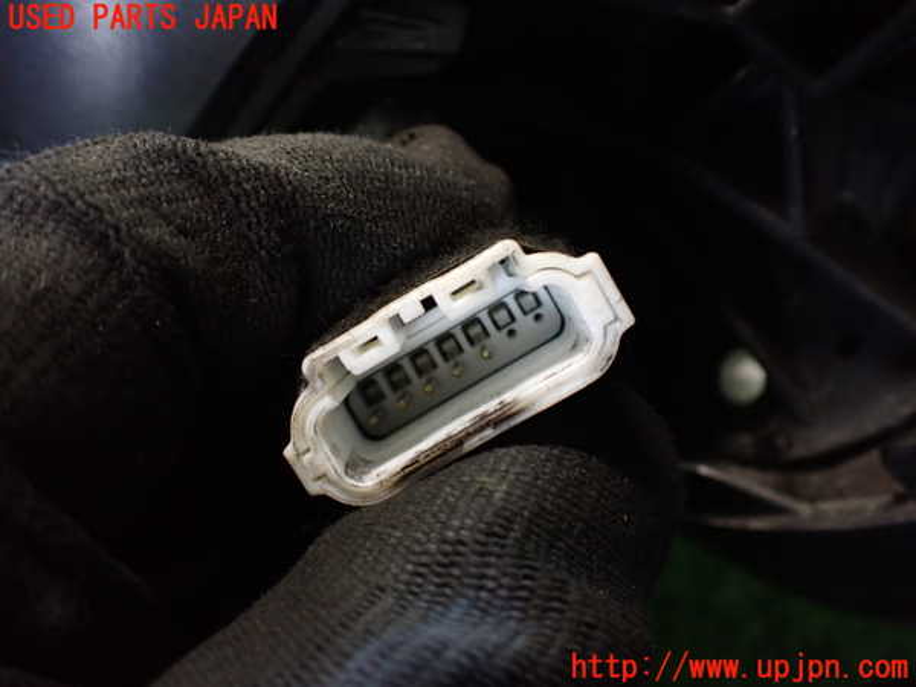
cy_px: 344
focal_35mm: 30
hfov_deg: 60.0
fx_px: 794
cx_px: 458
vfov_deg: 46.8
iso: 800
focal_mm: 5.4
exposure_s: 1/30
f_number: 2.3
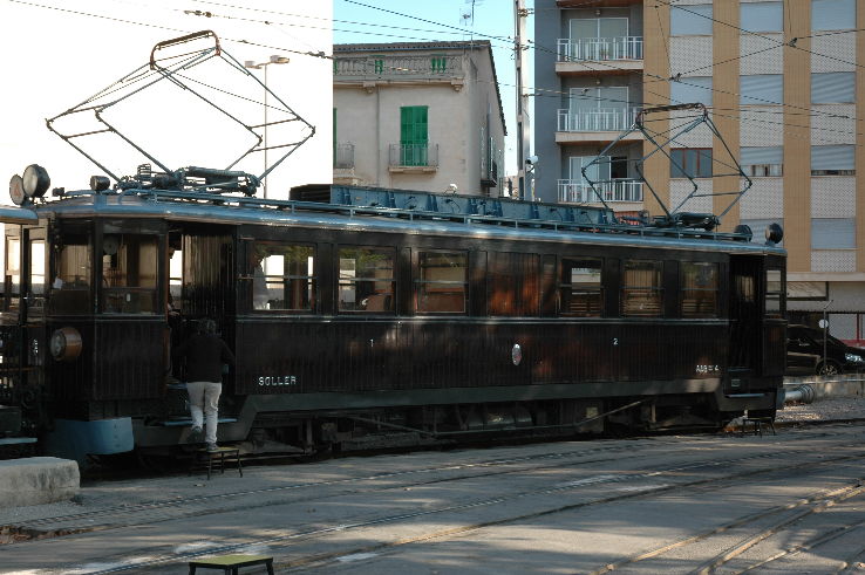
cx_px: 432
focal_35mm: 60
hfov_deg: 33.4
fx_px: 1441
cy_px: 288
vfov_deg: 22.6
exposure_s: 1/400
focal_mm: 40
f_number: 4.5
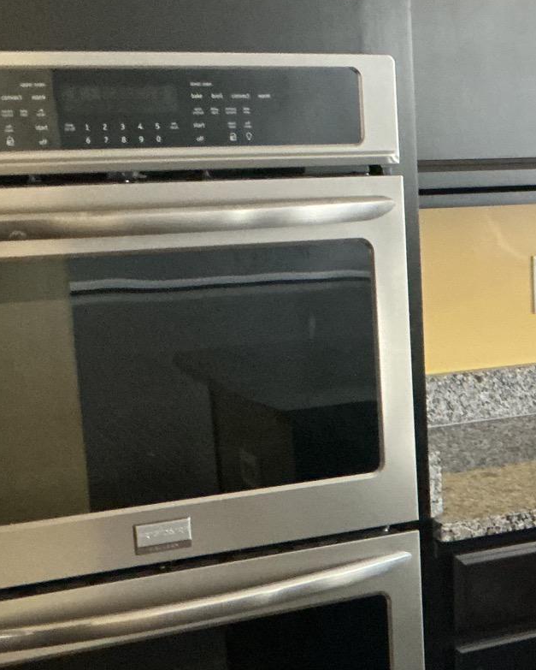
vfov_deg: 25.5
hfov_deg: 19.5
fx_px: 1467
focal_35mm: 74
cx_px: 638
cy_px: 458
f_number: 1.8
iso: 500
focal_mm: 3
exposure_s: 1/30
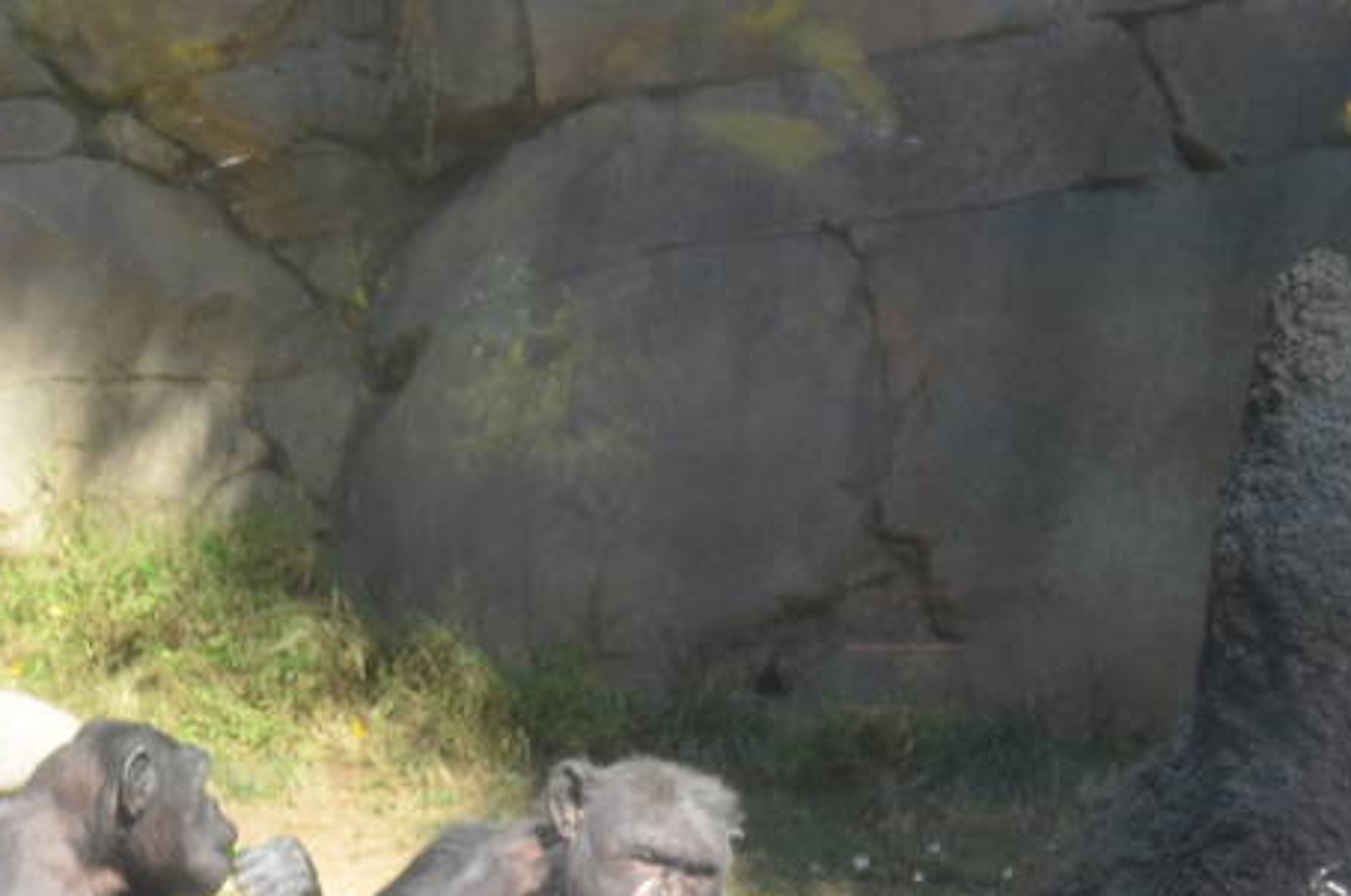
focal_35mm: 291
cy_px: 935
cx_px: -83
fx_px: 10892
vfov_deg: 4.7
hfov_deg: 7.1
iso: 200
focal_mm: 55
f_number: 5.6
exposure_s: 1/125
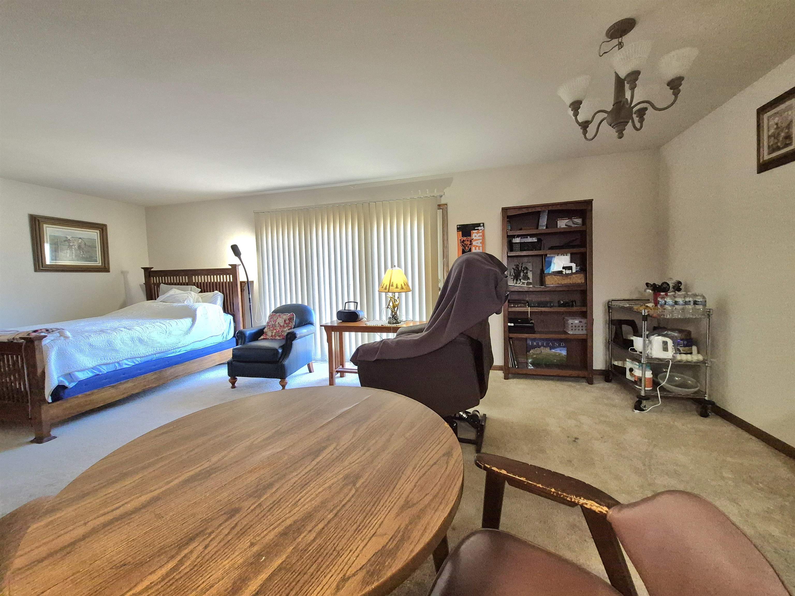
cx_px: 398
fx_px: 299
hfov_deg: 106.2
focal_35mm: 13
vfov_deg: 89.9
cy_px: 298
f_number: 2.2
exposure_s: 1/60.2
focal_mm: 1.74
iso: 500
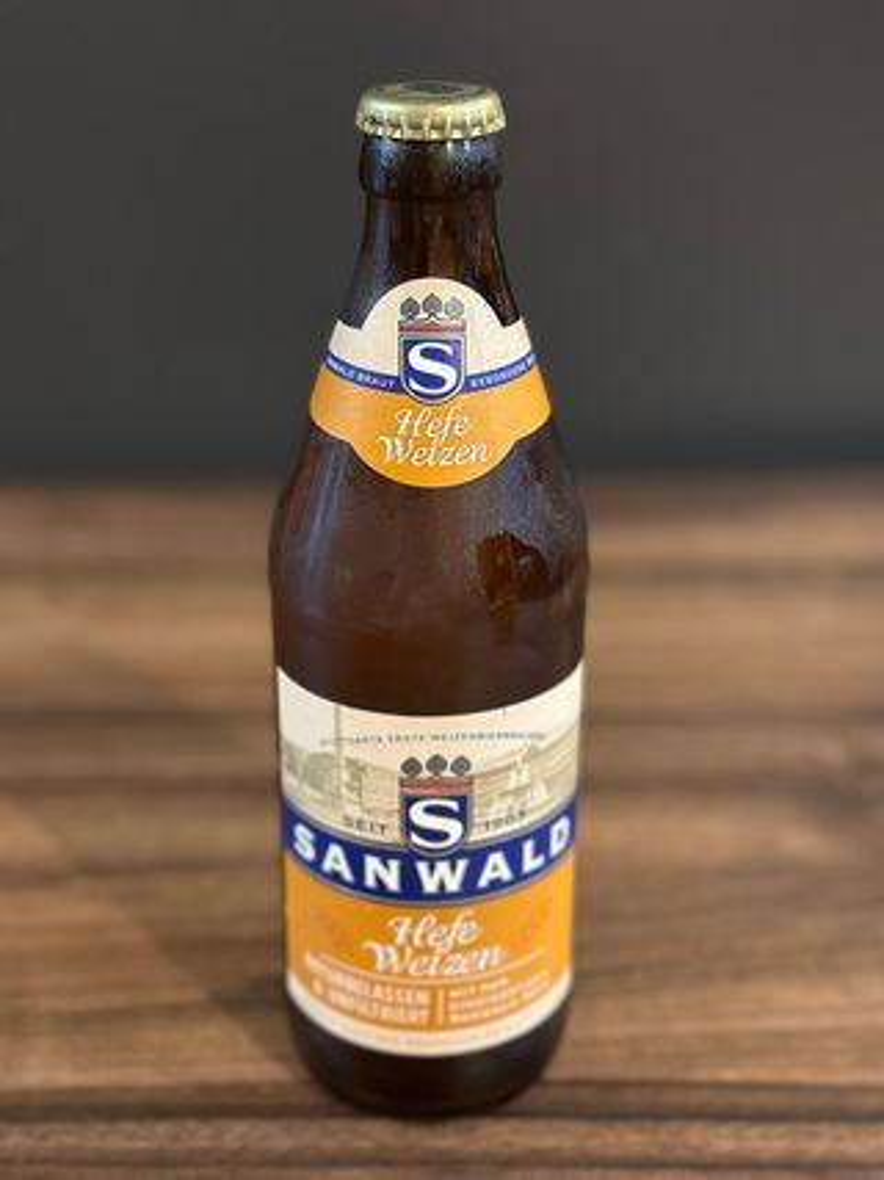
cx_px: 442
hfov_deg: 30.3
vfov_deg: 39.7
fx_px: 1635
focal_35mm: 48
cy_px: 590
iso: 640
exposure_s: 1/25
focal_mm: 6.86
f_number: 1.78
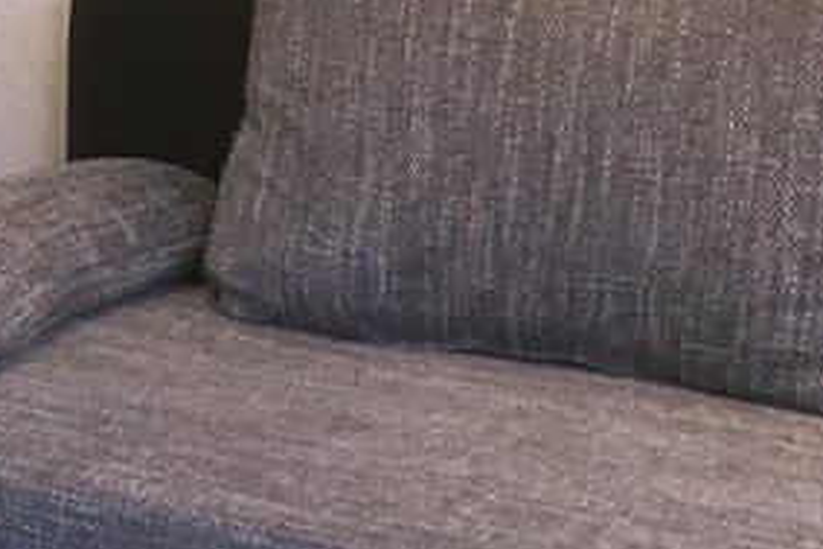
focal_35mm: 128
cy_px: -398
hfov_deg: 15.0
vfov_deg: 10.2
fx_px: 2928
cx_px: -366
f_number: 2.2
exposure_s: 1/33
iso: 100
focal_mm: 4.15
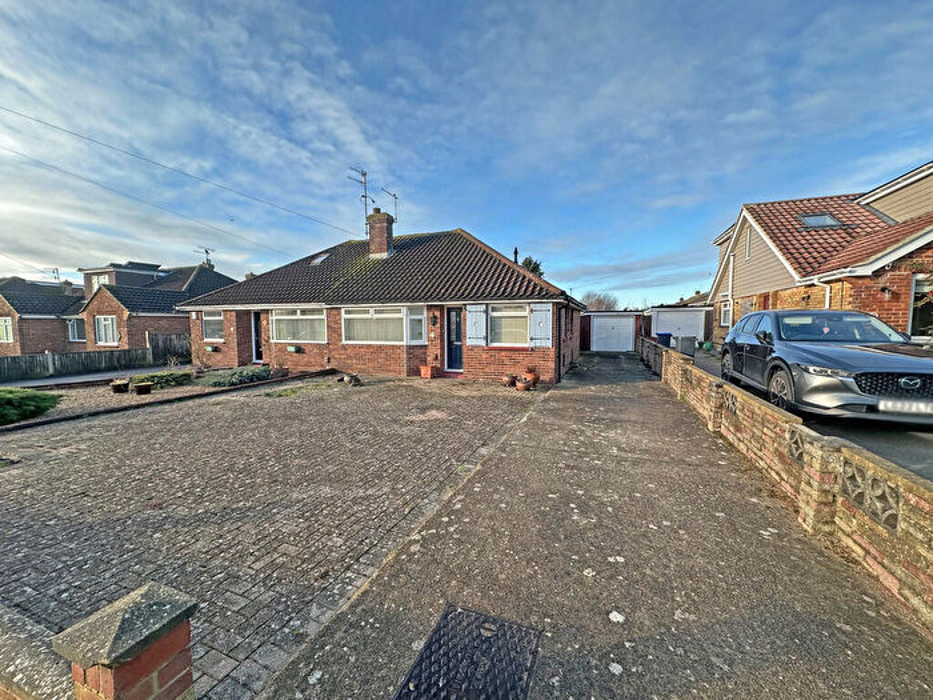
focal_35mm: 14
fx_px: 377
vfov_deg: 85.7
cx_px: 466
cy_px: 350
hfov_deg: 102.1
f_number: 2.2
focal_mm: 2.22
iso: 40
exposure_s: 1/707
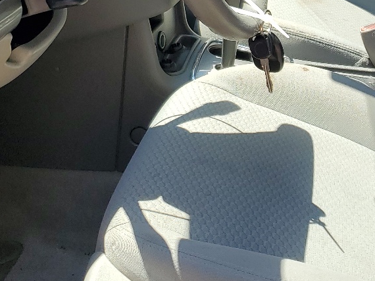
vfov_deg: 19.8
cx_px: 333
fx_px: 790
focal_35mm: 73
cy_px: 30
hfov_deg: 25.9
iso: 50
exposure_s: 1/714
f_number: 1.5
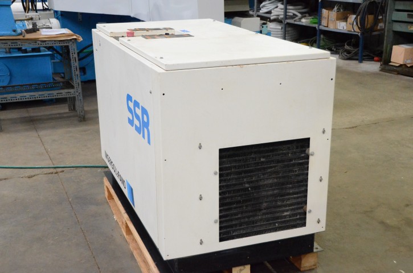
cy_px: 136
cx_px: 206
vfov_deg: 27.9
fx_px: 549
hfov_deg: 41.2
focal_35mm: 48
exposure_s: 1/1000
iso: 6400
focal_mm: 32
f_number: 4.2
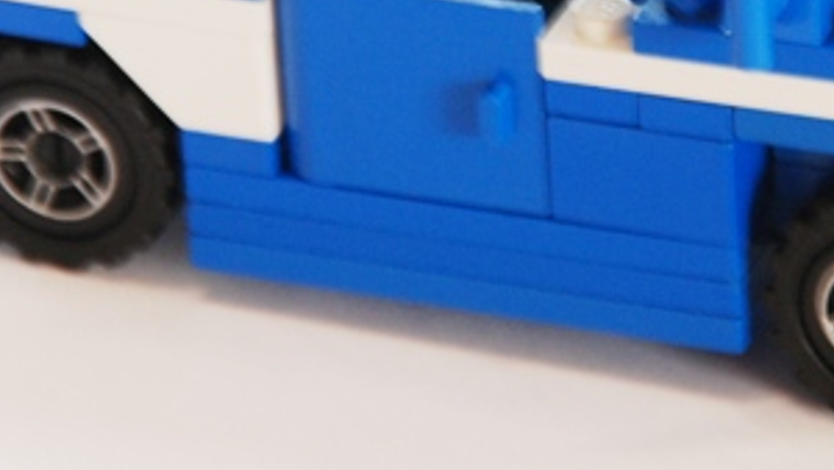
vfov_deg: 1.5
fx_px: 18538
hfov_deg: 2.6
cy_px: -8
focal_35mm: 838
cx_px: 553
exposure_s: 1/20
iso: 400
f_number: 6.3
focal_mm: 200
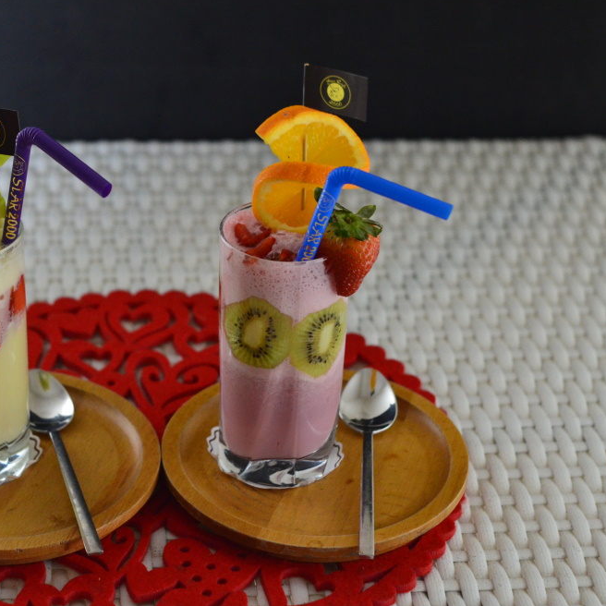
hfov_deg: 17.8
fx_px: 1921
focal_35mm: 97
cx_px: 147
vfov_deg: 17.9
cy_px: 301
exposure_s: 1/180
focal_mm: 50
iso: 2000
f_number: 2.8
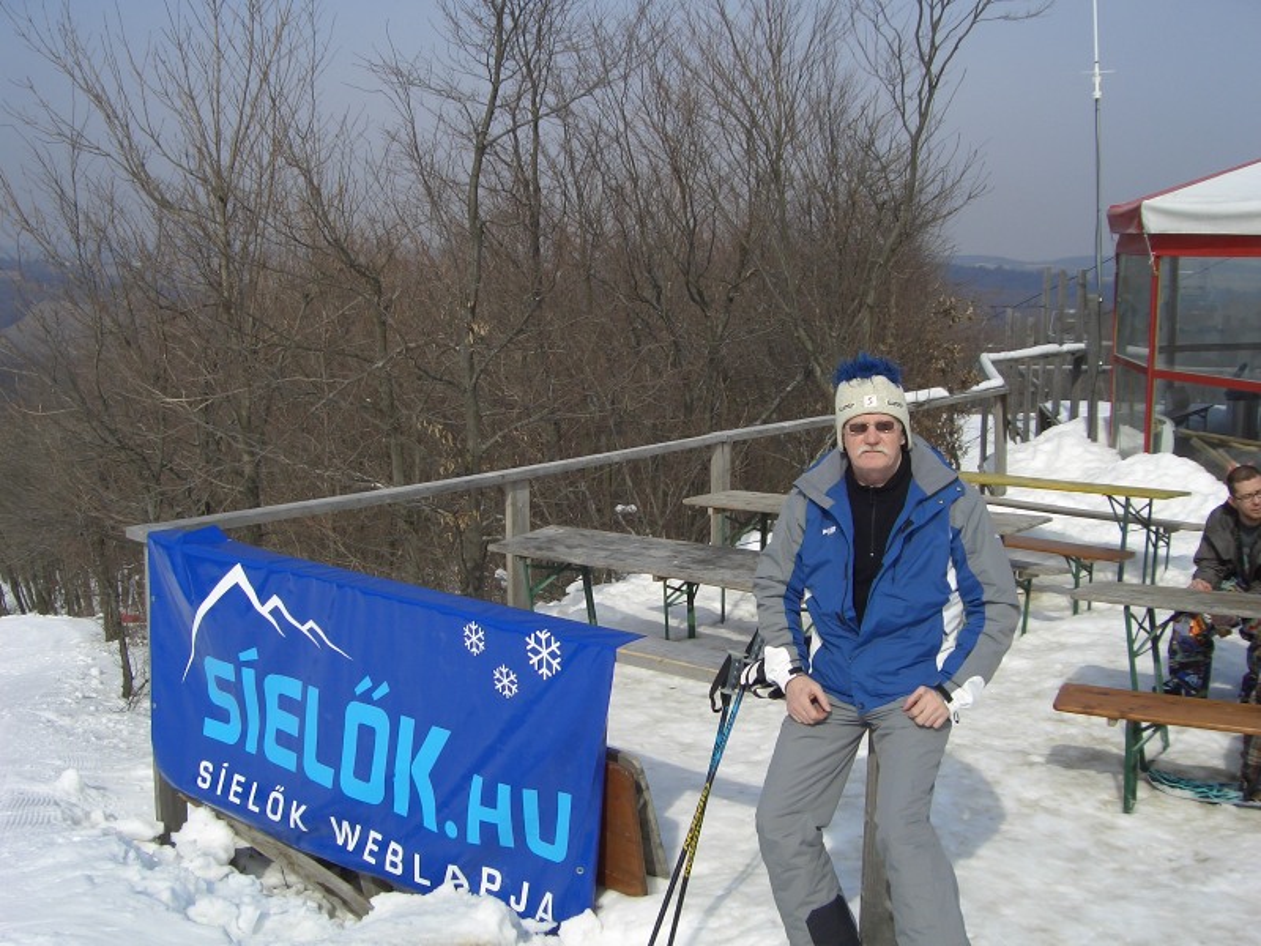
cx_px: 630
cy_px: 473
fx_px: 1421
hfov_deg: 47.9
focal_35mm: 39
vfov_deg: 36.8
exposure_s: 1/640
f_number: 4.8
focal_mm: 8
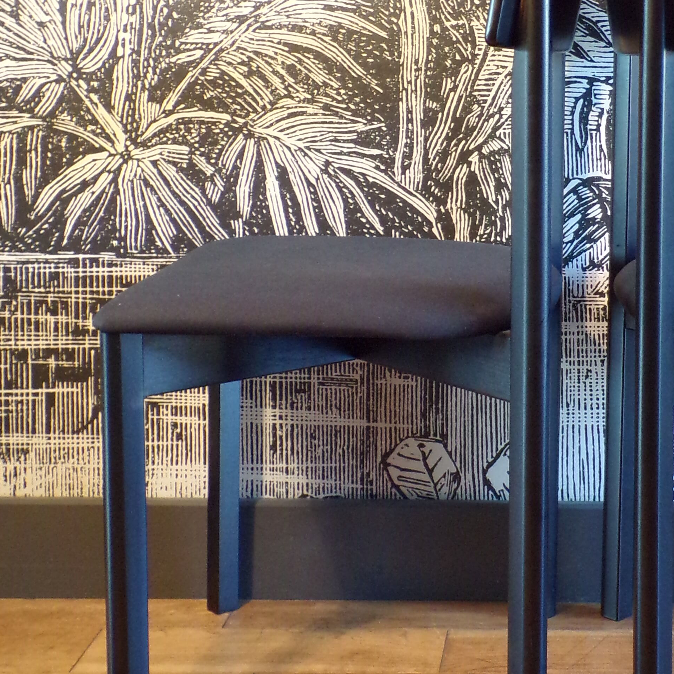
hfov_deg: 24.7
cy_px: 174
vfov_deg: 25.1
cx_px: 593
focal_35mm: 68
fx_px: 1498
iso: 315
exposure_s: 1/17
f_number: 3.2
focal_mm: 5.8
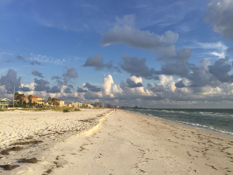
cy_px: 88
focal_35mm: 29
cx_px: 116
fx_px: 195
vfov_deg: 48.2
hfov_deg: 61.7
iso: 32
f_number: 2.2
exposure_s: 1/1412
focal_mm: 4.15
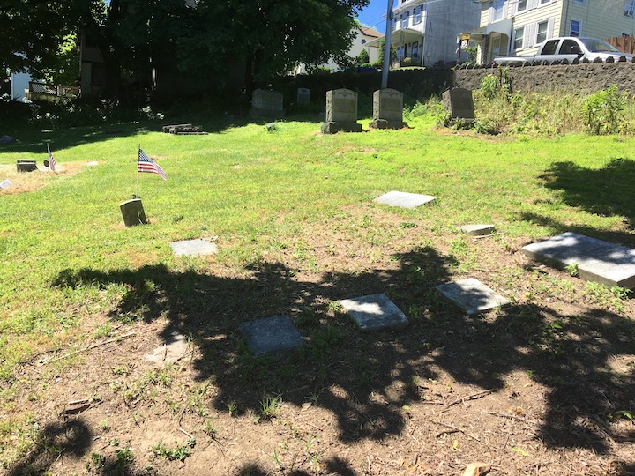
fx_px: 532
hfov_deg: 61.7
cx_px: 318
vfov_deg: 48.2
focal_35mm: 29
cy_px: 238
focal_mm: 4.15
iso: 25
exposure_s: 1/651
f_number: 2.2
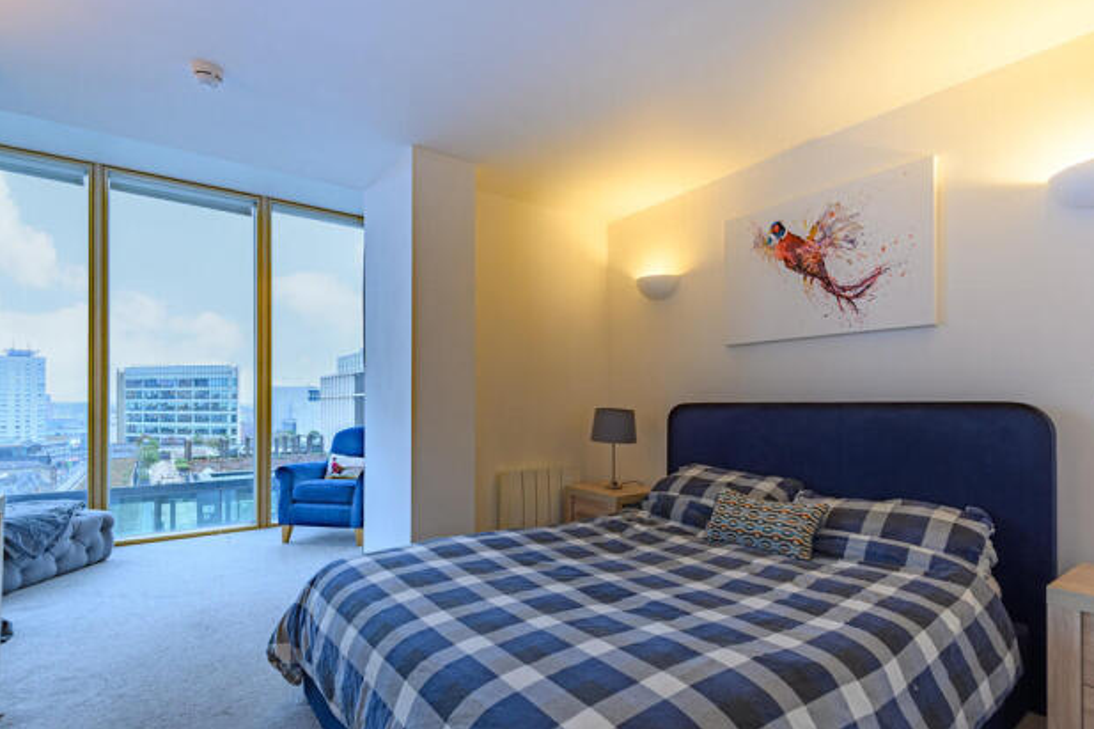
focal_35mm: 17
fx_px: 516
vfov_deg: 70.4
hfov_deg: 93.3
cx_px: 537
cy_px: 380
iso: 800
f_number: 7.1
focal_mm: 16
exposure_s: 1/640
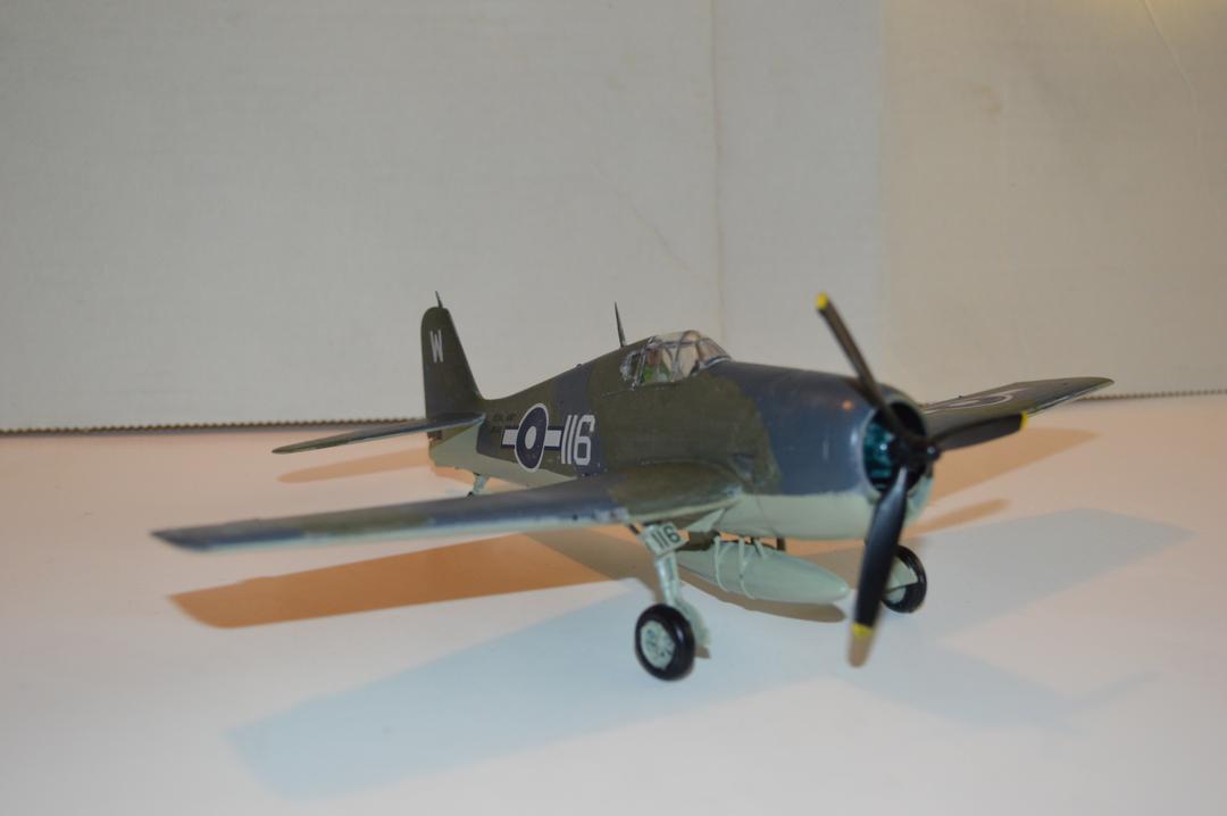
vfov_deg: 29.8
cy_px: 408
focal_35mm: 45
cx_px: 614
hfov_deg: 43.6
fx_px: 1532
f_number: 4.5
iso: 560
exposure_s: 1/60
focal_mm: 30
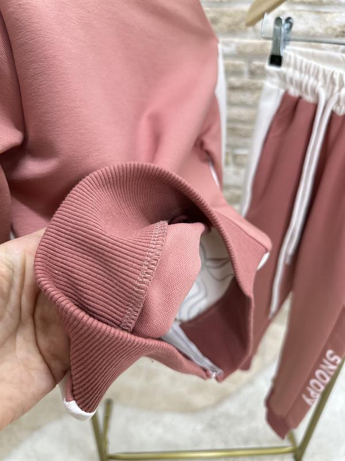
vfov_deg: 71.6
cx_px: 172
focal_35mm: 24
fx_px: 319
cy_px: 230
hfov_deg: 56.8
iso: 200
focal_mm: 6.86
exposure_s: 1/100
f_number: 1.78
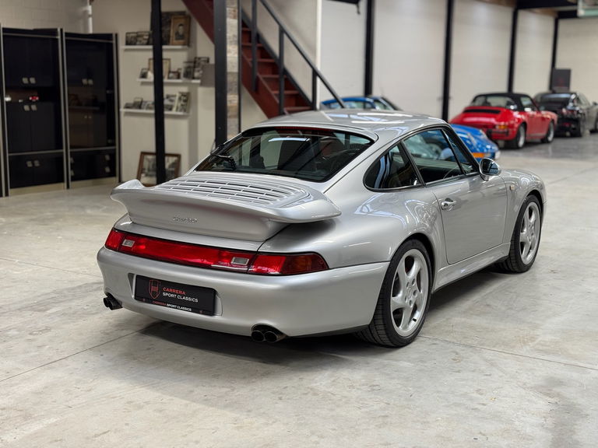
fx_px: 829
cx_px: 299
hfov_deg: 39.7
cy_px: 224
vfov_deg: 30.3
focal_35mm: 48
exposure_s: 1/50
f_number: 1.78
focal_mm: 6.76
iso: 80
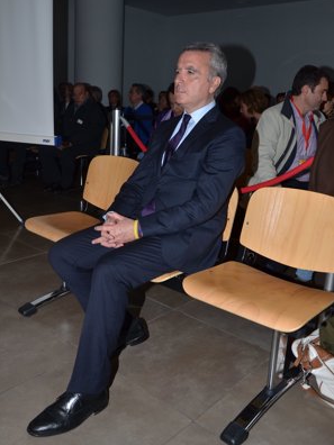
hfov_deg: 41.2
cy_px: 214
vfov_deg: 53.2
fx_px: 444
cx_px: 168
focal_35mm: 35
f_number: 3.8
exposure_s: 1/250
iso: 400
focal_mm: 21
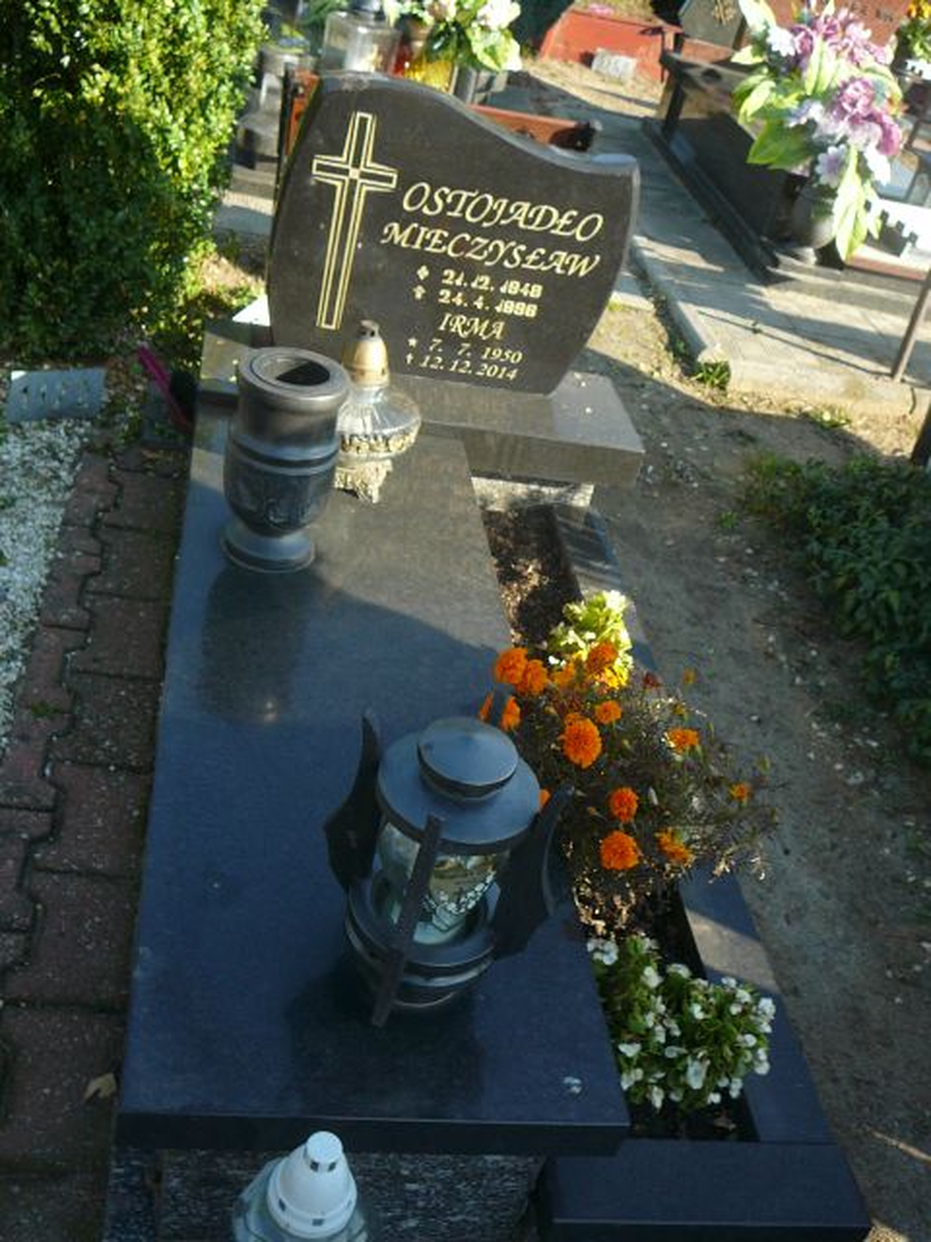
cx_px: 466
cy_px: 621
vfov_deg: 52.6
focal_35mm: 35
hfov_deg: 40.7
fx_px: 1255
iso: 80
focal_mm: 5.2
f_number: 2.8
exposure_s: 1/250
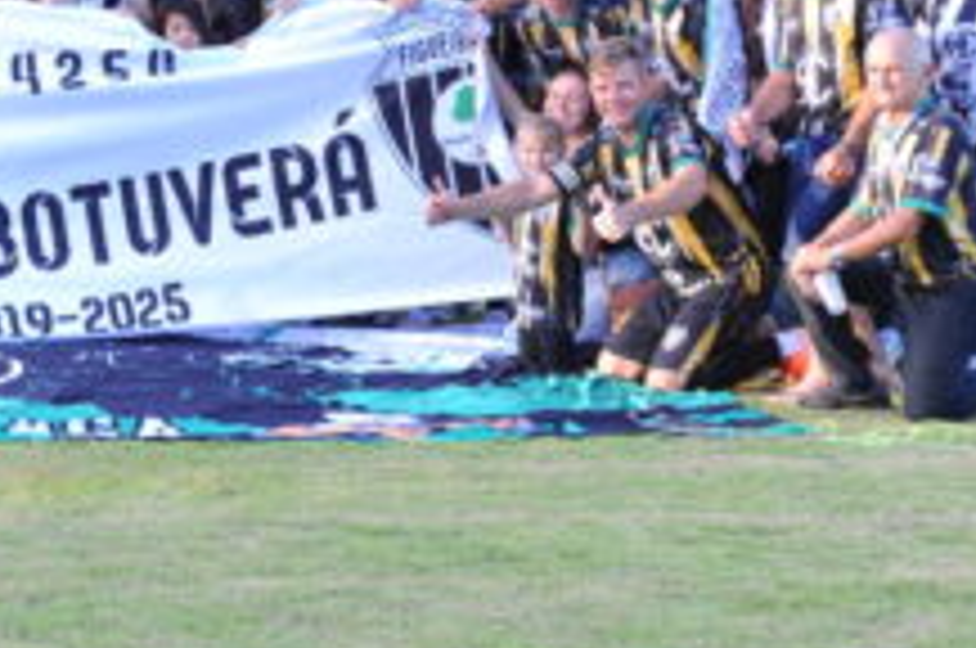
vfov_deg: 10.1
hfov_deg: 14.9
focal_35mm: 135
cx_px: -74
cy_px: 4
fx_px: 3655
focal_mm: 50
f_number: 3.2
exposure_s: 1/200
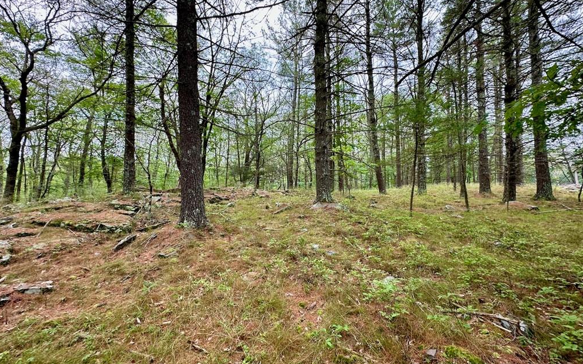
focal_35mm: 15
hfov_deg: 101.5
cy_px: 179
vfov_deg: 74.8
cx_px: 289
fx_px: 238
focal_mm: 2.22
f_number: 2.2
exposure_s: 1/146
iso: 40
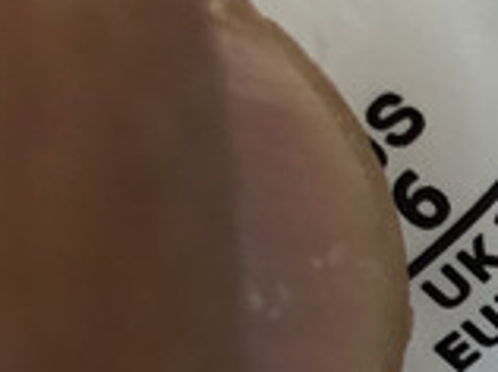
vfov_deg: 8.4
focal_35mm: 177
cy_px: 260
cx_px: 1122
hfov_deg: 10.0
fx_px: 2543
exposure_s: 1/100
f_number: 2.4
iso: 25
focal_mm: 3.3
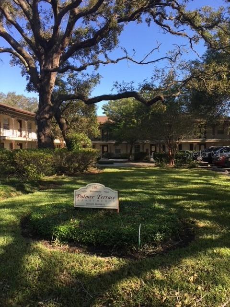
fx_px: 257
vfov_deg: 61.7
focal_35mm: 29
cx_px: 115
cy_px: 154
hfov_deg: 48.2
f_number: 2.2
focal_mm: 4.15
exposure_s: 1/455
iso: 25
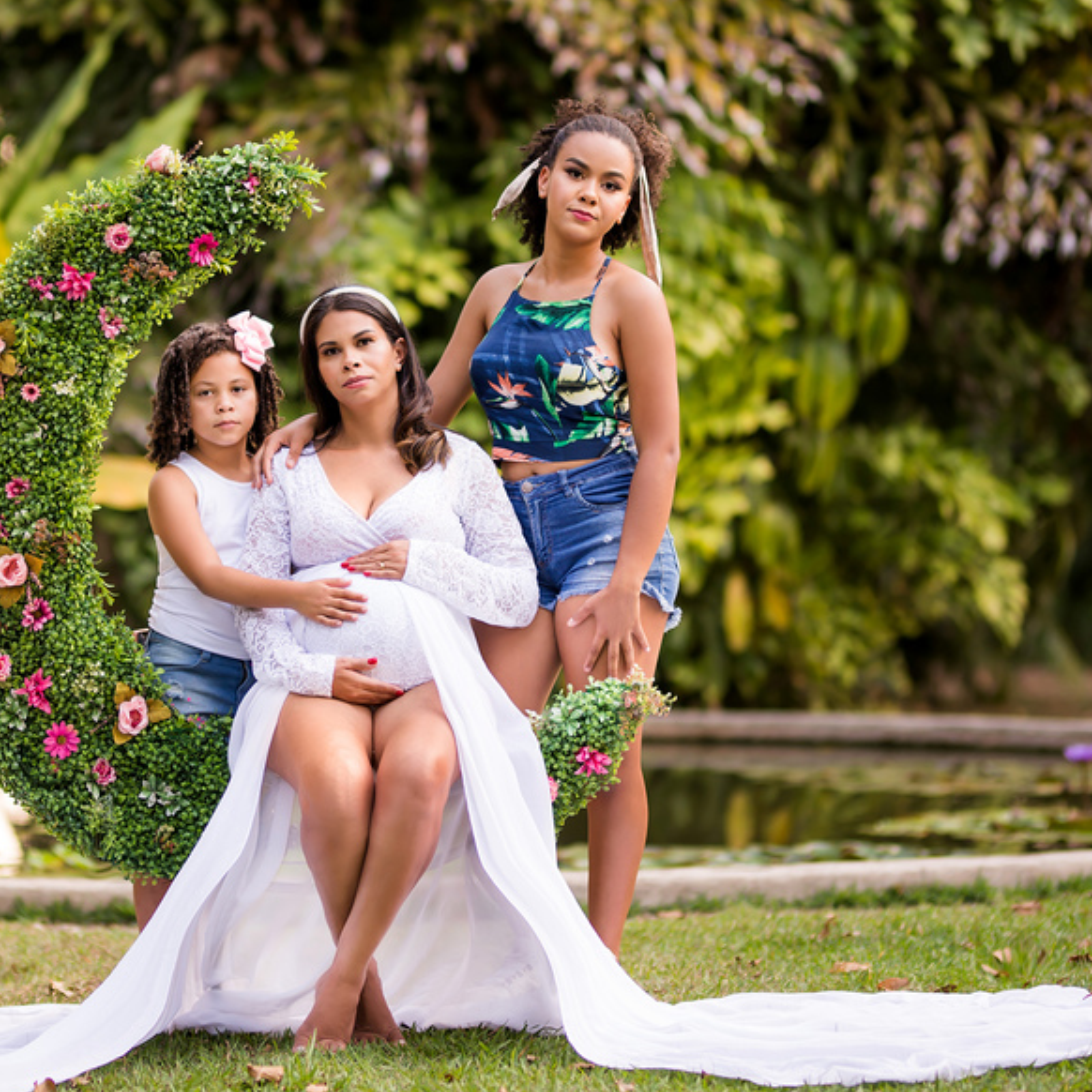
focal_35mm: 149
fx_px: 5318
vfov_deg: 11.7
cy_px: 453
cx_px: 355
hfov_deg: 11.7
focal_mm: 85
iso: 125
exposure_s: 1/400
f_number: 1.4
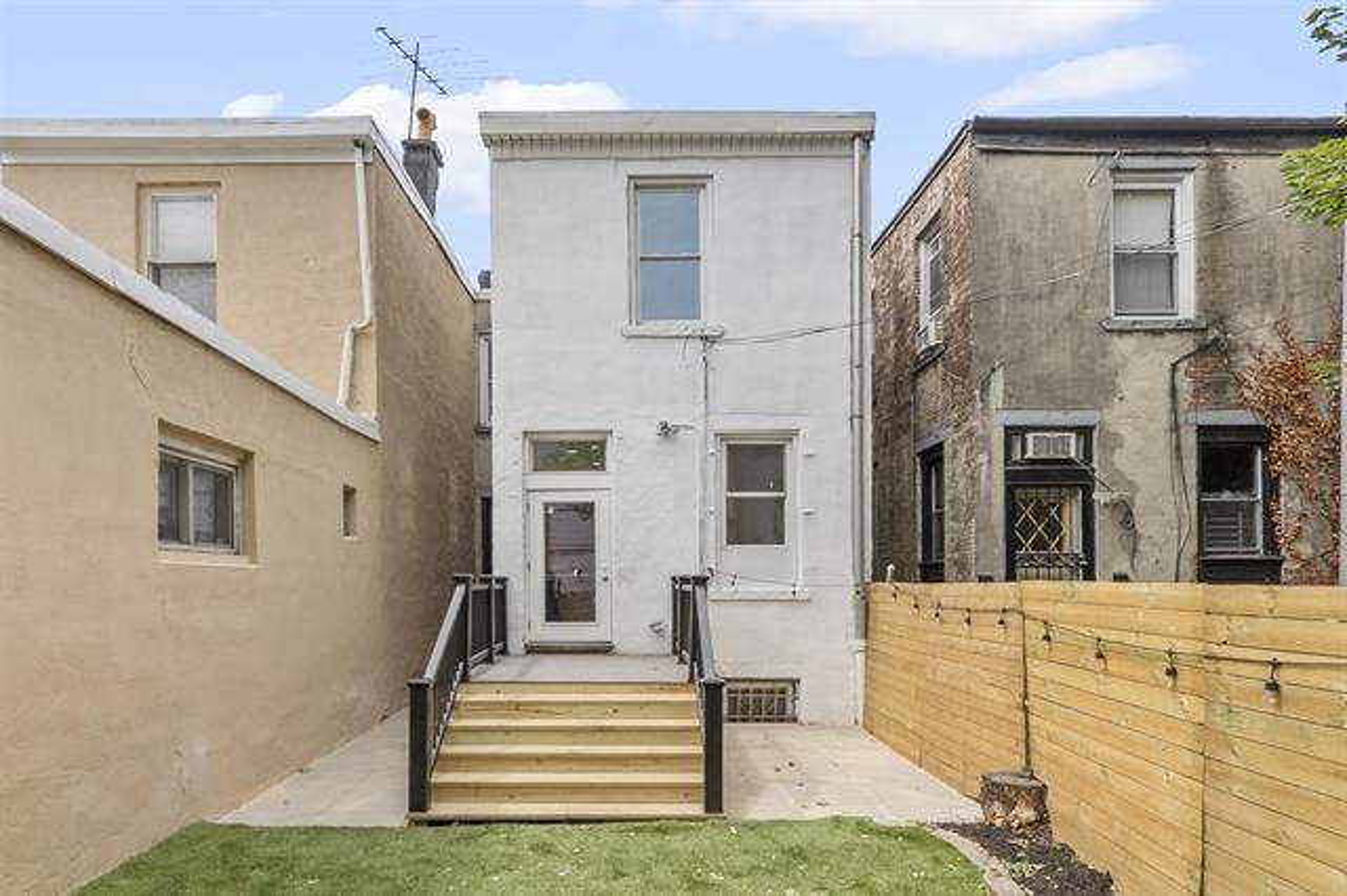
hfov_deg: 100.4
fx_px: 561
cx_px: 674
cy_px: 448
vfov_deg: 77.3
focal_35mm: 15
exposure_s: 1/50
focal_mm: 10
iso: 200
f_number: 8
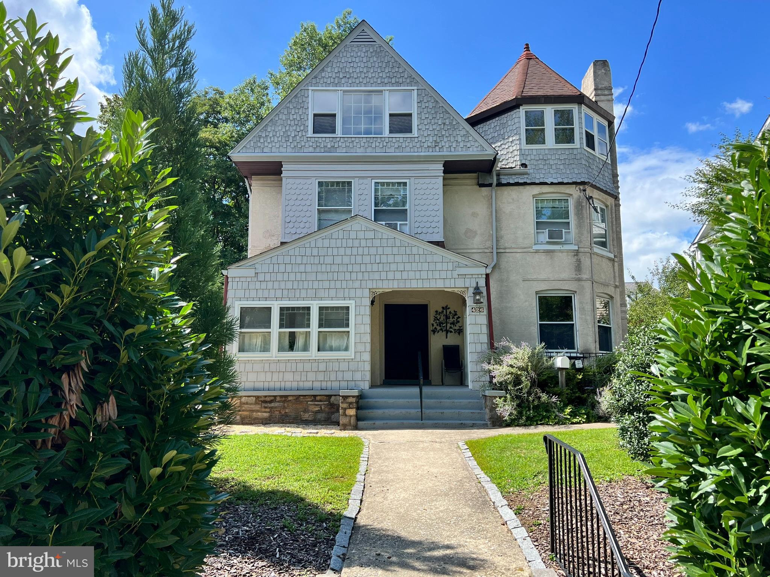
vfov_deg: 53.1
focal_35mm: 26
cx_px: 385
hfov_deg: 67.3
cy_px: 288
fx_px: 578
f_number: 1.5
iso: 50
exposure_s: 1/2123
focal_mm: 5.7
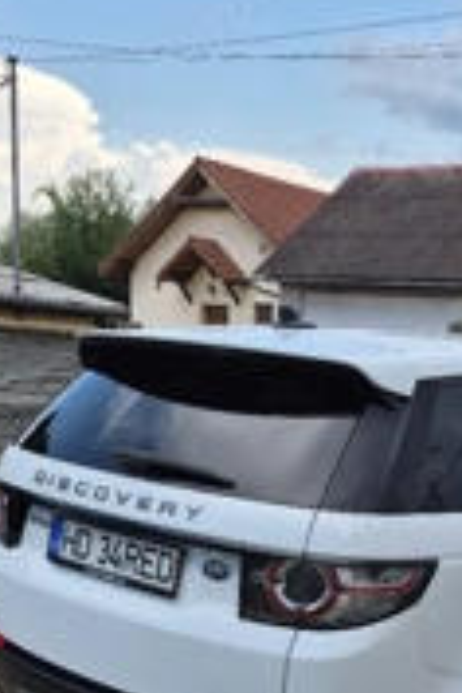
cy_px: 599
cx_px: 403
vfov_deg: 35.1
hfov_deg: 24.4
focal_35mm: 54
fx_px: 1039
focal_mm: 5.4
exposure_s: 1/769
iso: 25
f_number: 1.8
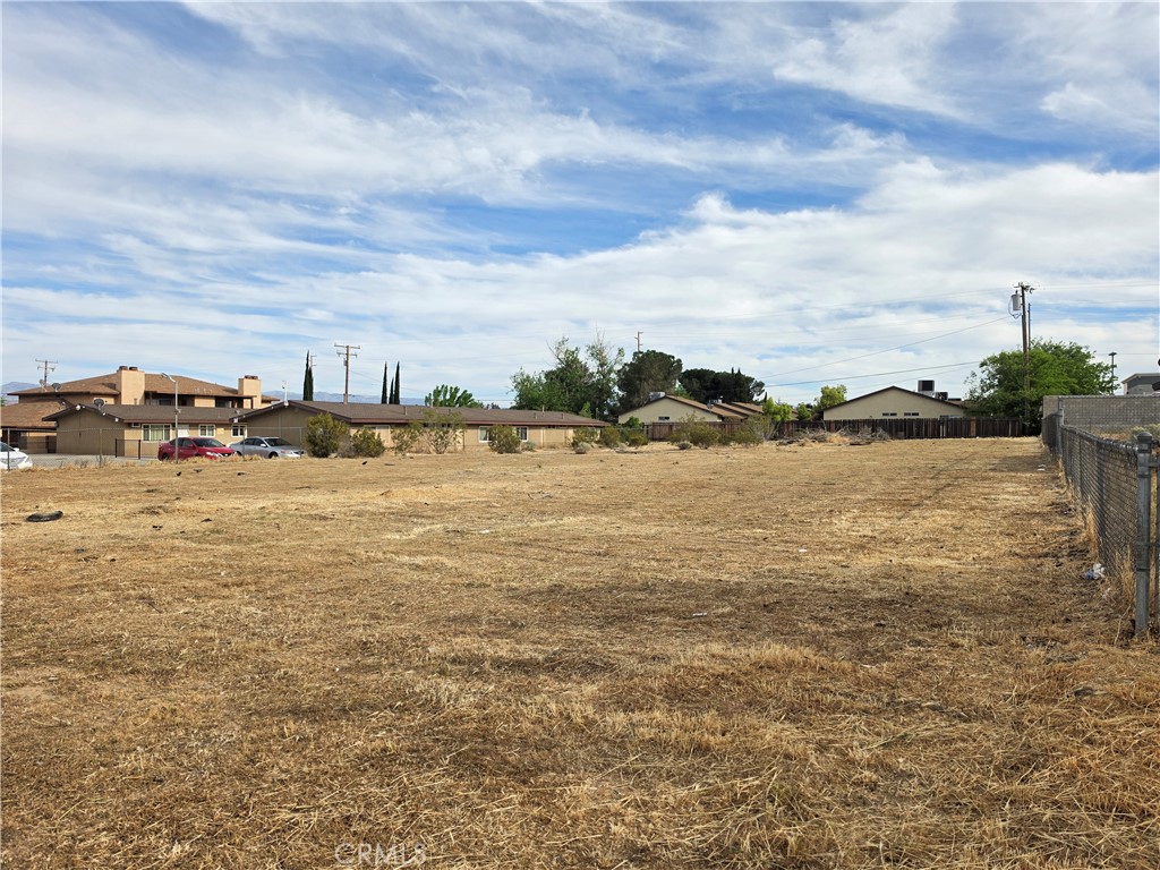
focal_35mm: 23
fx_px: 771
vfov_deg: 58.9
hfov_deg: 73.9
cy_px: 435
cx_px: 580
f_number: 1.4
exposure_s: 1/6571
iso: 64
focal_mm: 6.5
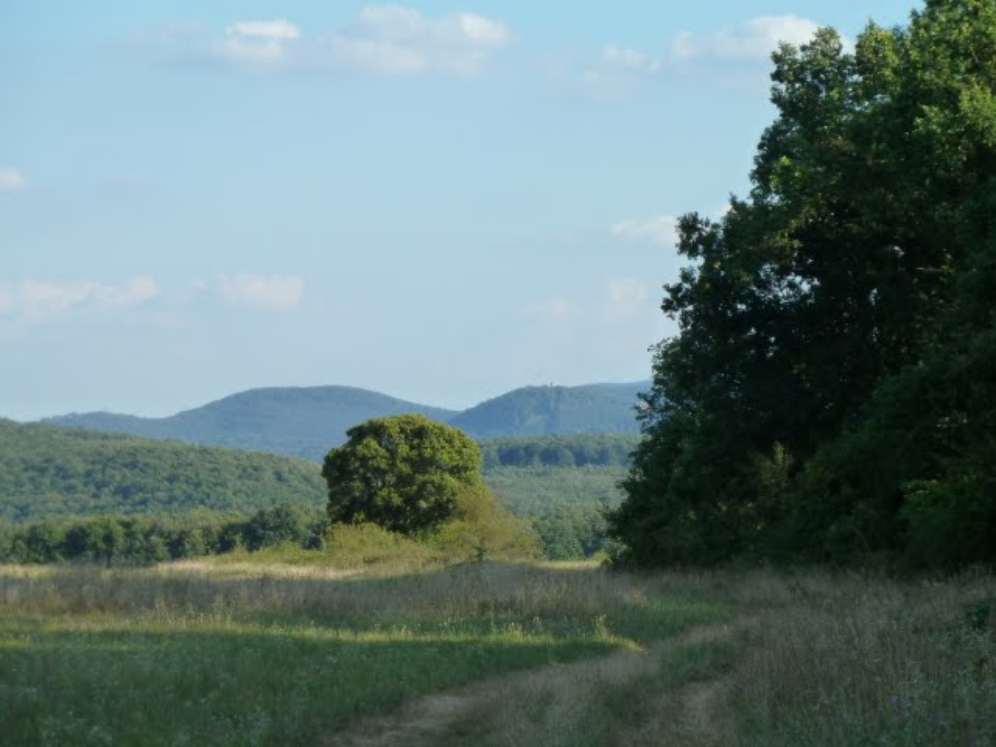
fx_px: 4230
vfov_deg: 10.1
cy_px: 374
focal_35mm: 147
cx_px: 498
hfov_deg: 13.4
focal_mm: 24.1
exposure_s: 1/320
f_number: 4.5
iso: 125
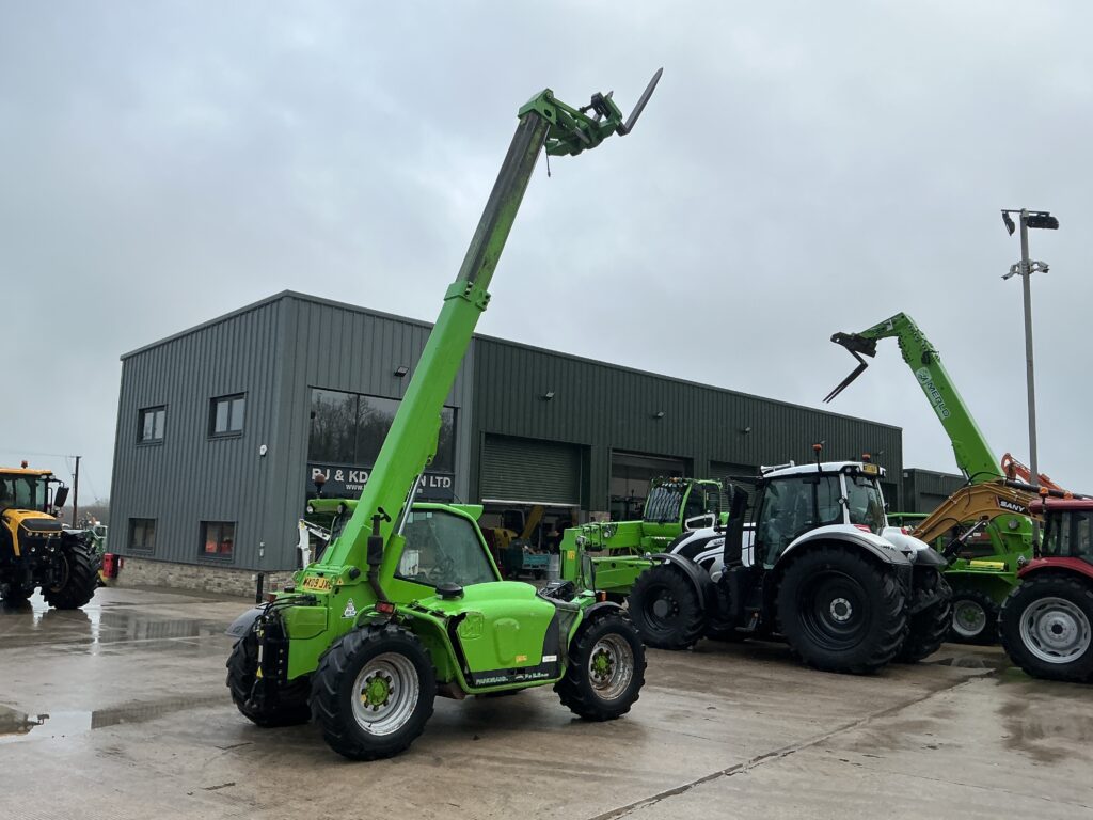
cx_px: 546
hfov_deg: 63.4
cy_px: 410
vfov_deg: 49.7
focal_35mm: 28
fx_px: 884
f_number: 1.8
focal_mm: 3
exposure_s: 1/728
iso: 25
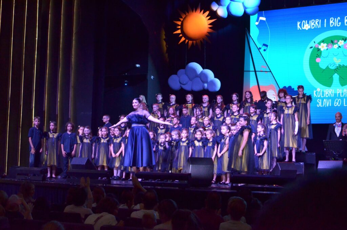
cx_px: 174
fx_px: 577
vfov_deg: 22.5
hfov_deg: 33.5
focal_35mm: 60
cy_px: 115
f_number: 5.6
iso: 2200
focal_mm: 40
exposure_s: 1/250
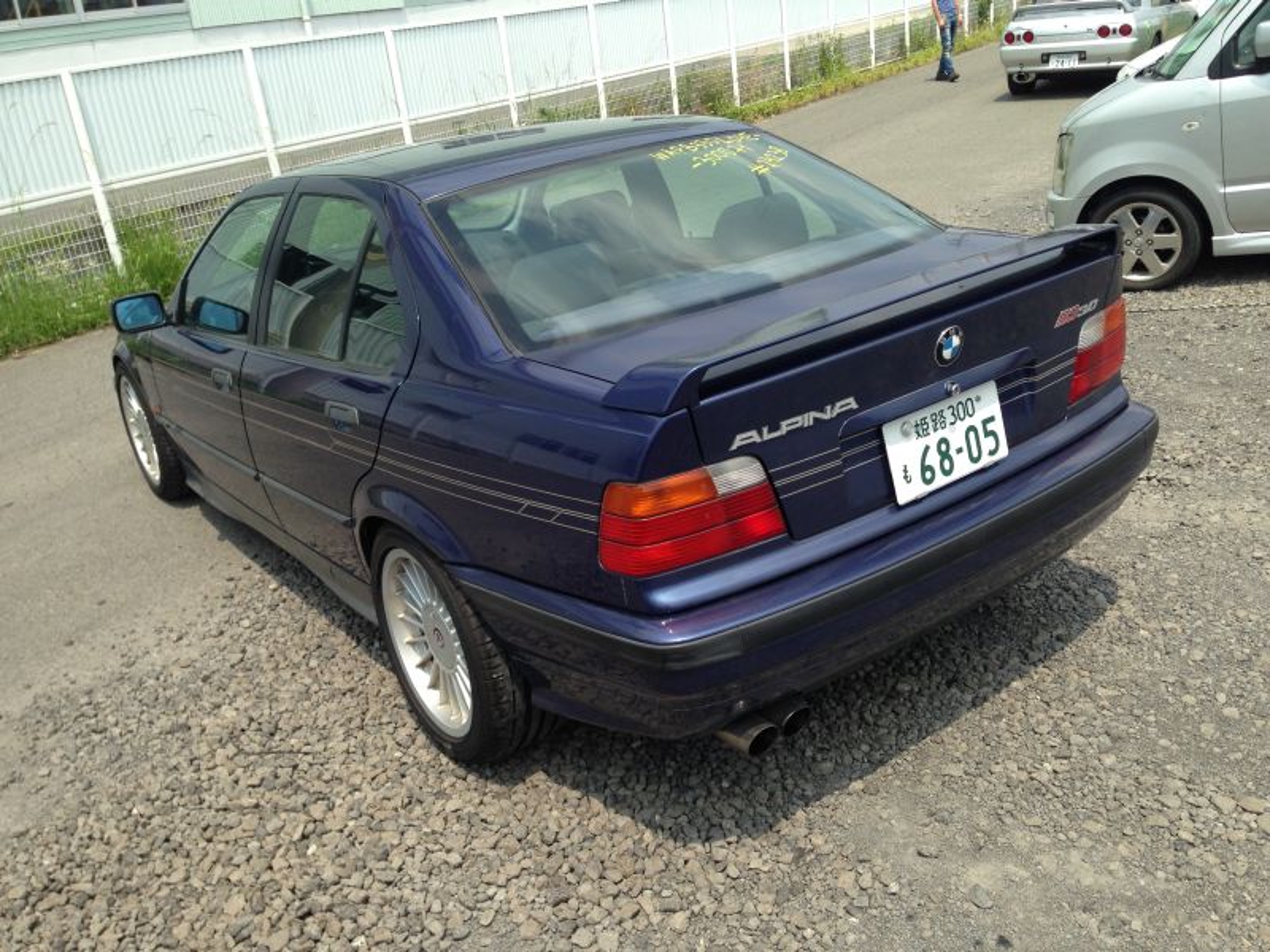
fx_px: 1211
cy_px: 476
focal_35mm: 33
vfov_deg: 42.9
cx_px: 635
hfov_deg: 55.4
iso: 50
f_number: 2.4
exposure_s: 1/1106
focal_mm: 4.12
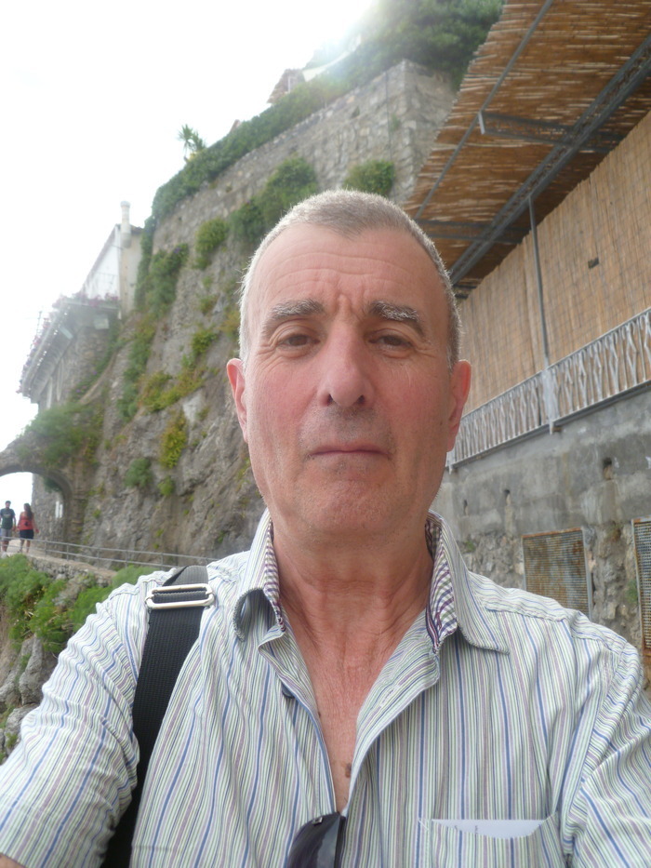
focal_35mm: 28
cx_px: 326
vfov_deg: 63.4
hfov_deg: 49.8
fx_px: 702
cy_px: 434
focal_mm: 5
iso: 80
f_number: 3.3
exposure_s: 1/250
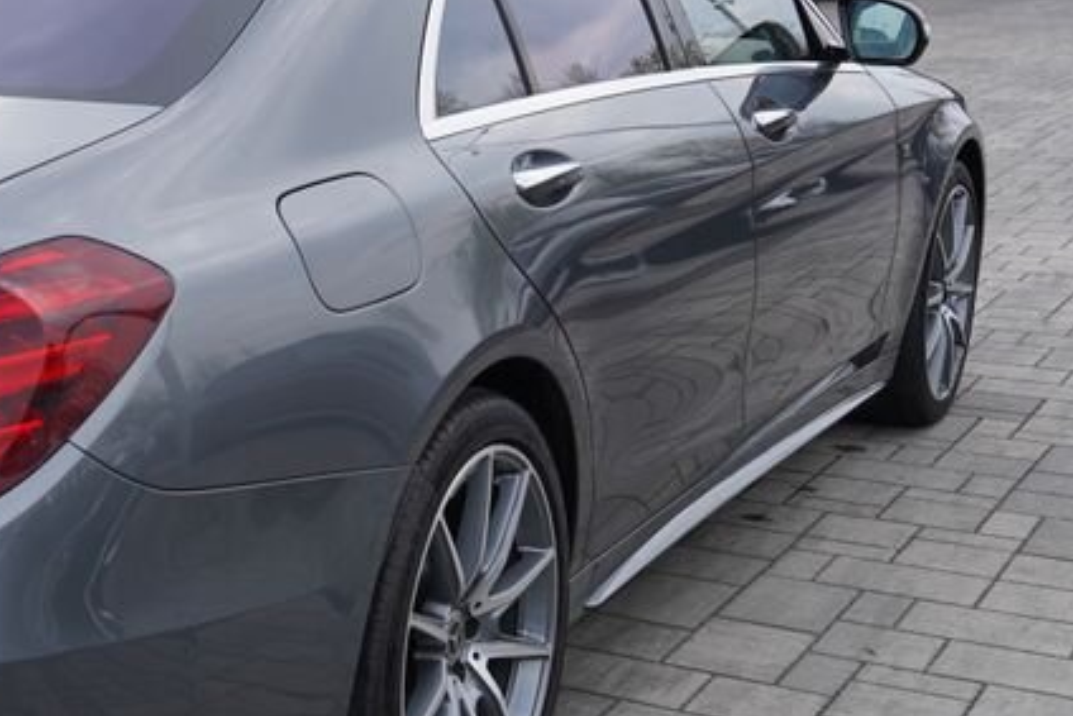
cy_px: 353
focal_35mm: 70
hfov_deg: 27.0
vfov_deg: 19.5
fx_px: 2087
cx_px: -38
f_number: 7.1
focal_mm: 29
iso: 100
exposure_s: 1/200
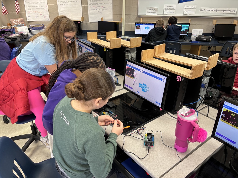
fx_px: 179
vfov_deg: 53.1
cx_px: 119
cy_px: 89
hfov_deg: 67.3
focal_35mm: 26
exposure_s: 1/60
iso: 125
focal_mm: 5.96
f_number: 1.6
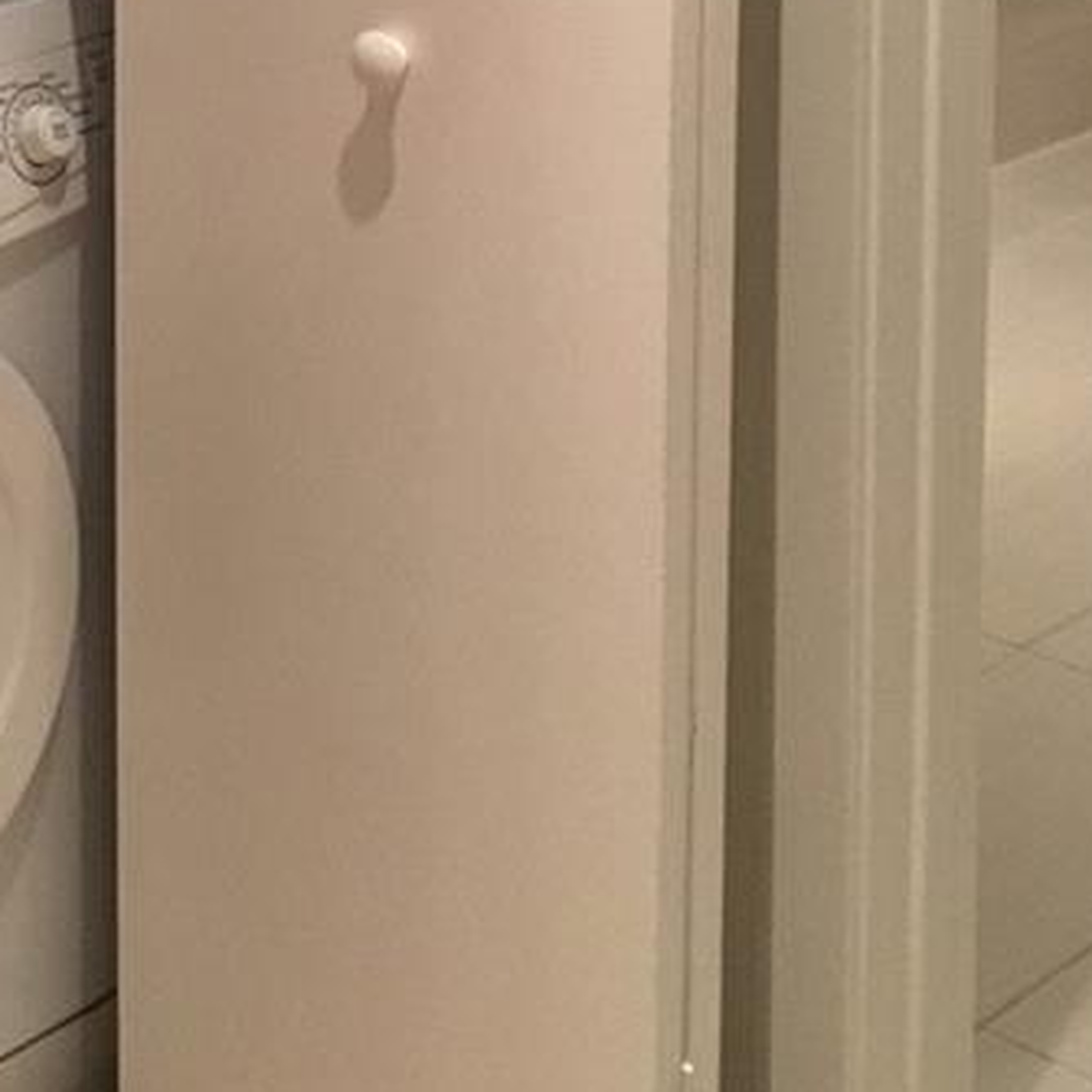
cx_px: -216
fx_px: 3284
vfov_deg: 17.4
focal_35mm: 92
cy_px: -438
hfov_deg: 18.0
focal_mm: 4.15
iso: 200
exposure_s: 1/30
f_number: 2.2
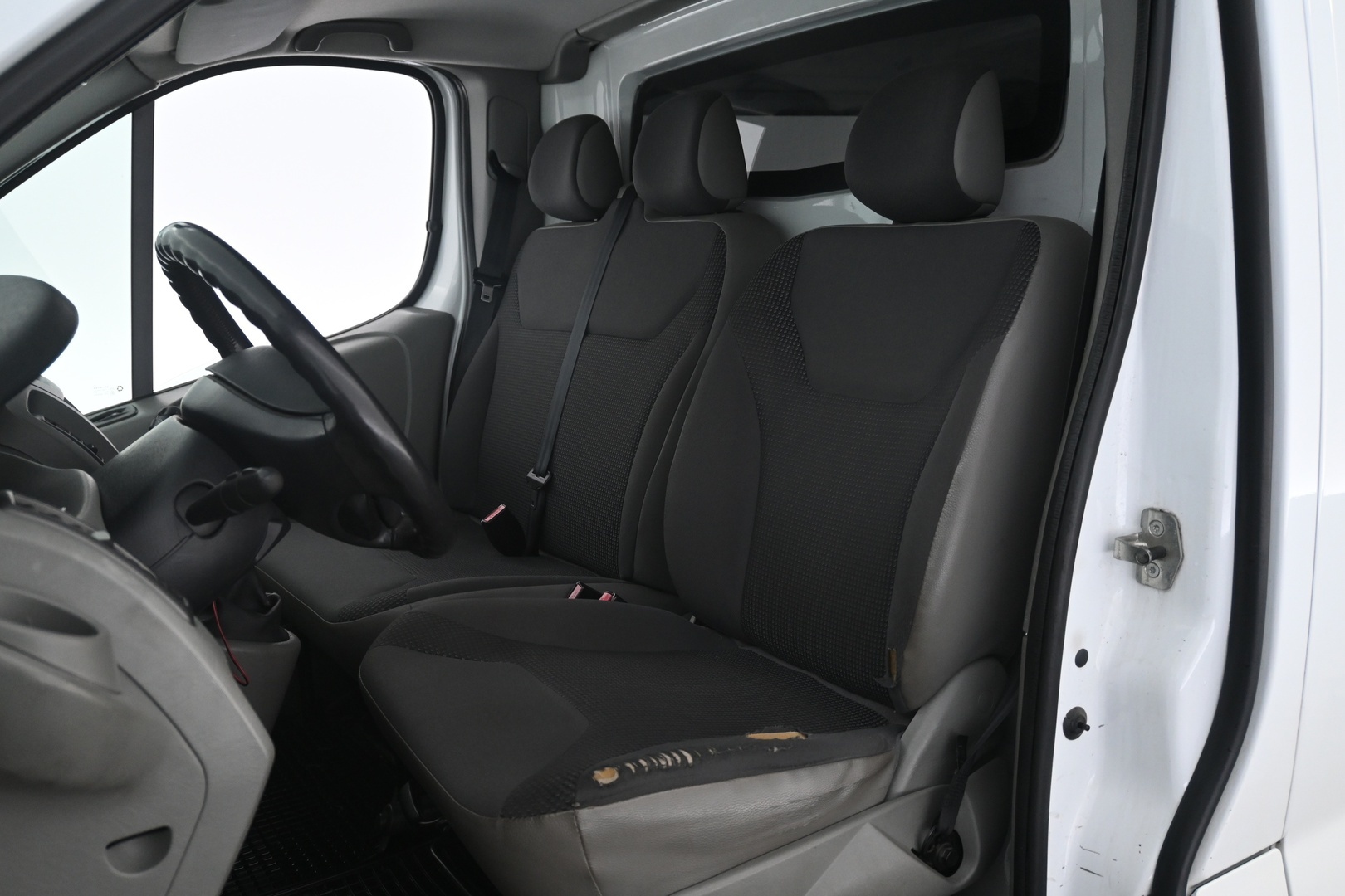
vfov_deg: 41.7
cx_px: 672
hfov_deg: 59.5
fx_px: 1177
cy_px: 448
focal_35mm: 32
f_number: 4
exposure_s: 1/30
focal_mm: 21
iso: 1100
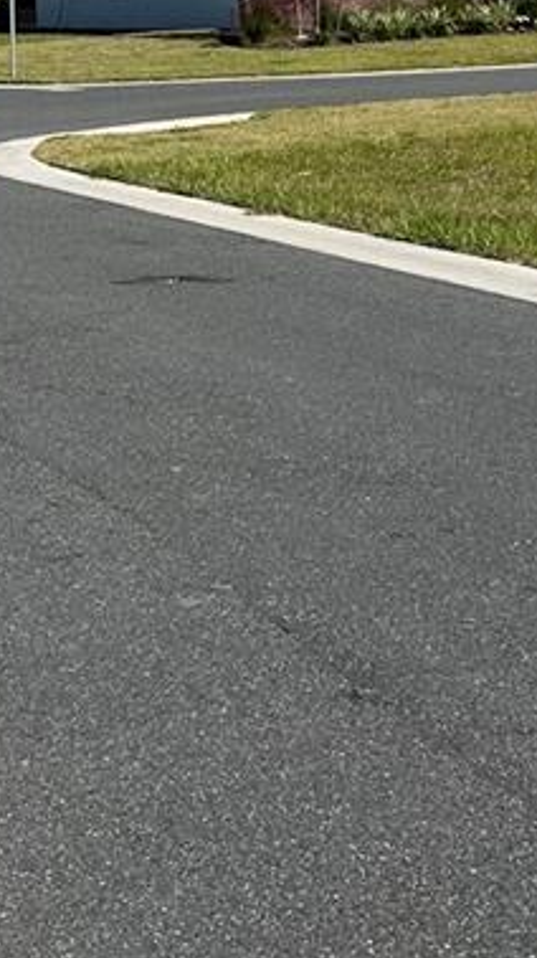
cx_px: -312
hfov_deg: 12.6
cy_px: -71
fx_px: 2283
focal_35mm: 90
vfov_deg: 22.5
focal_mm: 5.1
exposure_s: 1/5319
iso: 50
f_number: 1.6
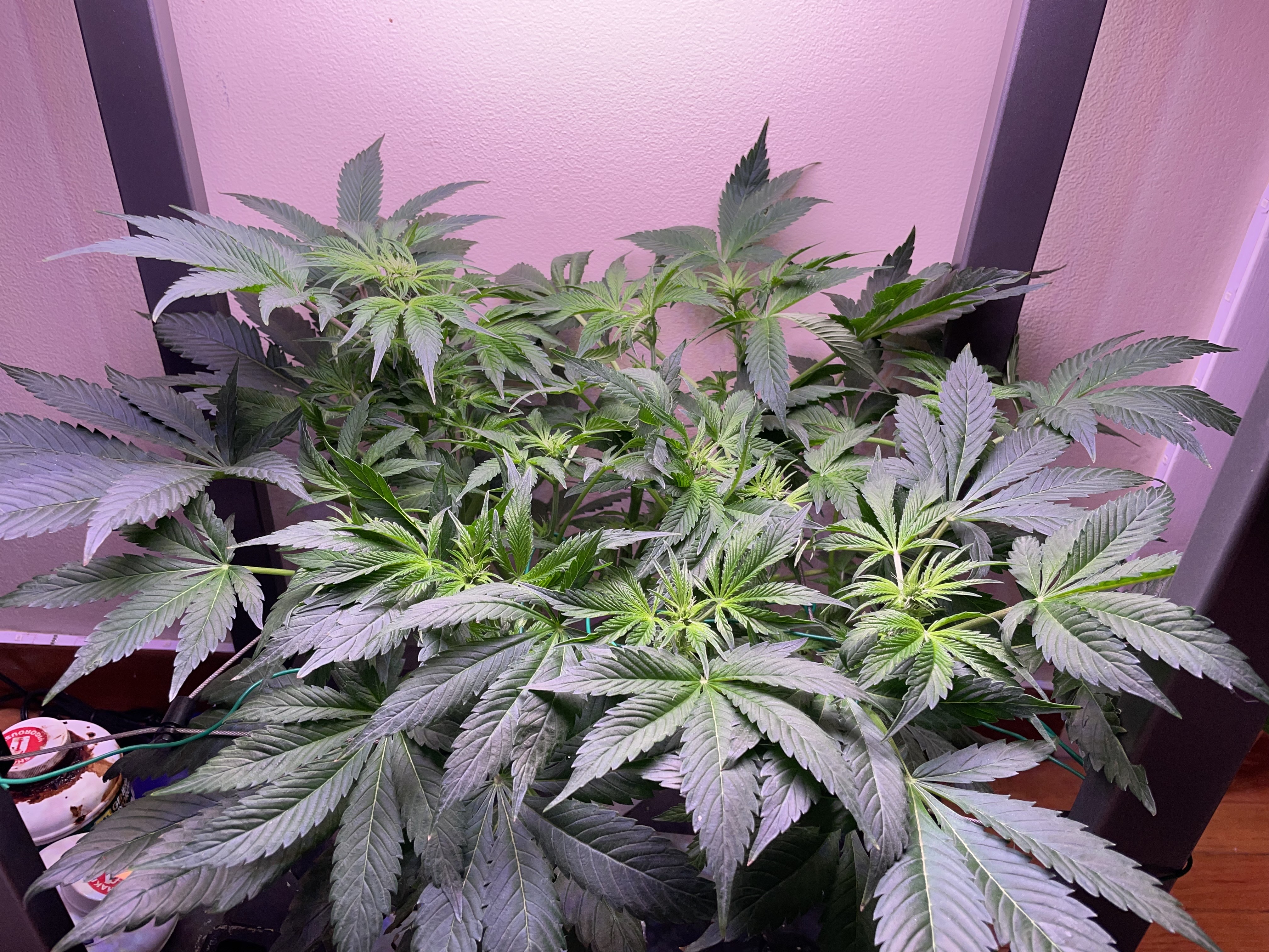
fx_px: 953
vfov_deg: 53.1
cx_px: 634
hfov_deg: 67.3
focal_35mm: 26
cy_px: 476
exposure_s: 1/181
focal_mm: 4.2
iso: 32
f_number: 1.6
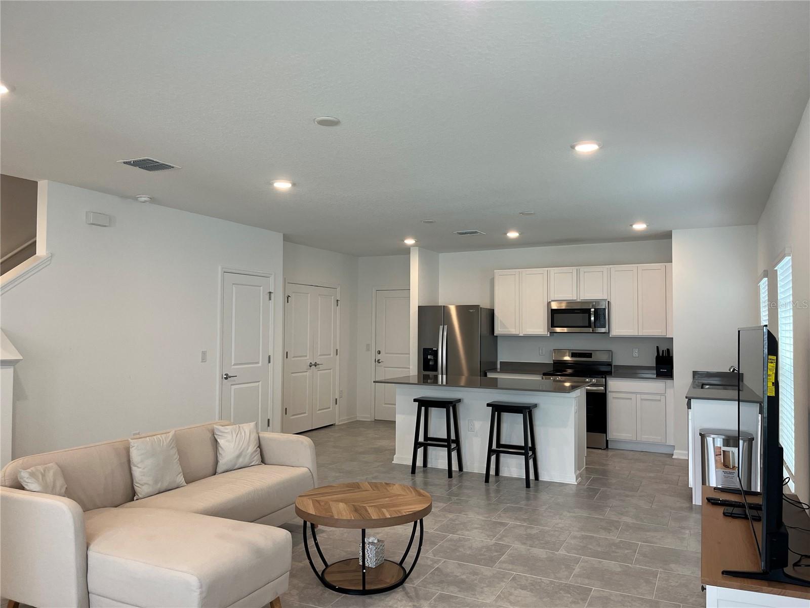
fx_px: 608
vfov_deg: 53.1
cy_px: 304
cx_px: 405
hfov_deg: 67.3
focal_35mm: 26
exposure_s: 1/120
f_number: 1.6
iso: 100
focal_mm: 5.1
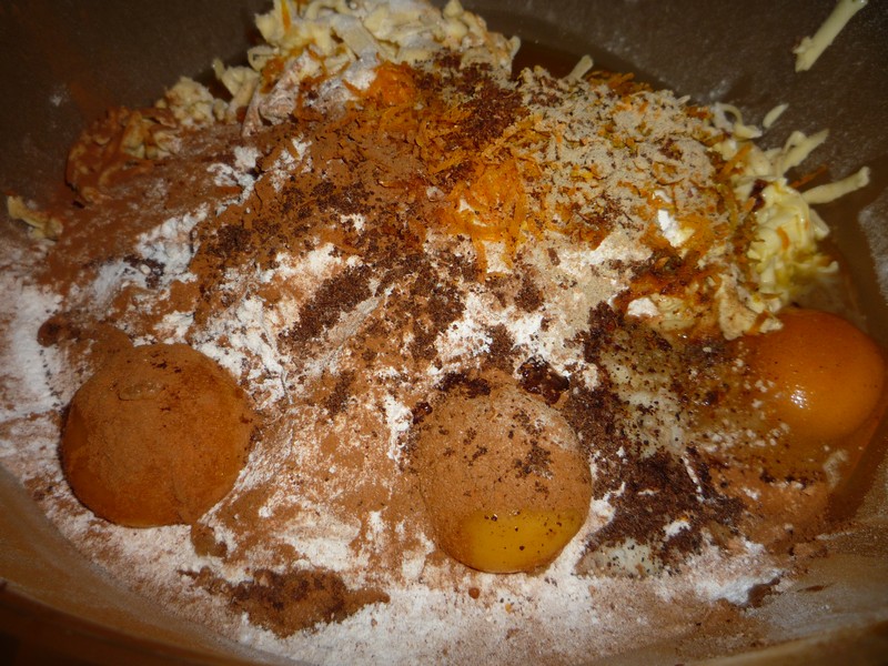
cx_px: 444
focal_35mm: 30
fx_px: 770
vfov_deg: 46.8
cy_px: 333
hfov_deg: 60.0
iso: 100
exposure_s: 1/30
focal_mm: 5.2
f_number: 4
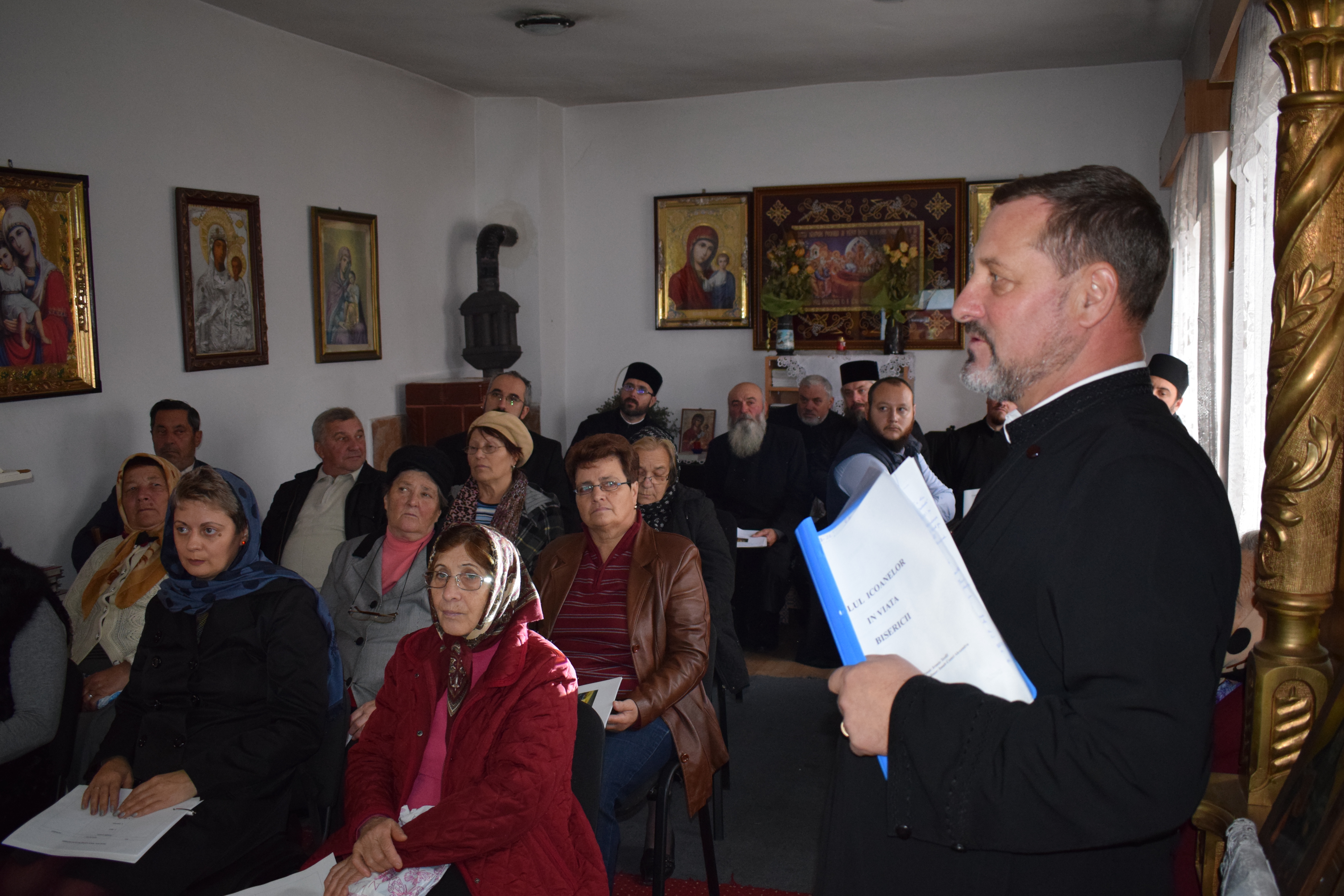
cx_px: 672
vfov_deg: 40.0
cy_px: 448
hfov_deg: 57.2
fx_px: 1232
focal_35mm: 33
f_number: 3.8
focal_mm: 22
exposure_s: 1/60
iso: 1800
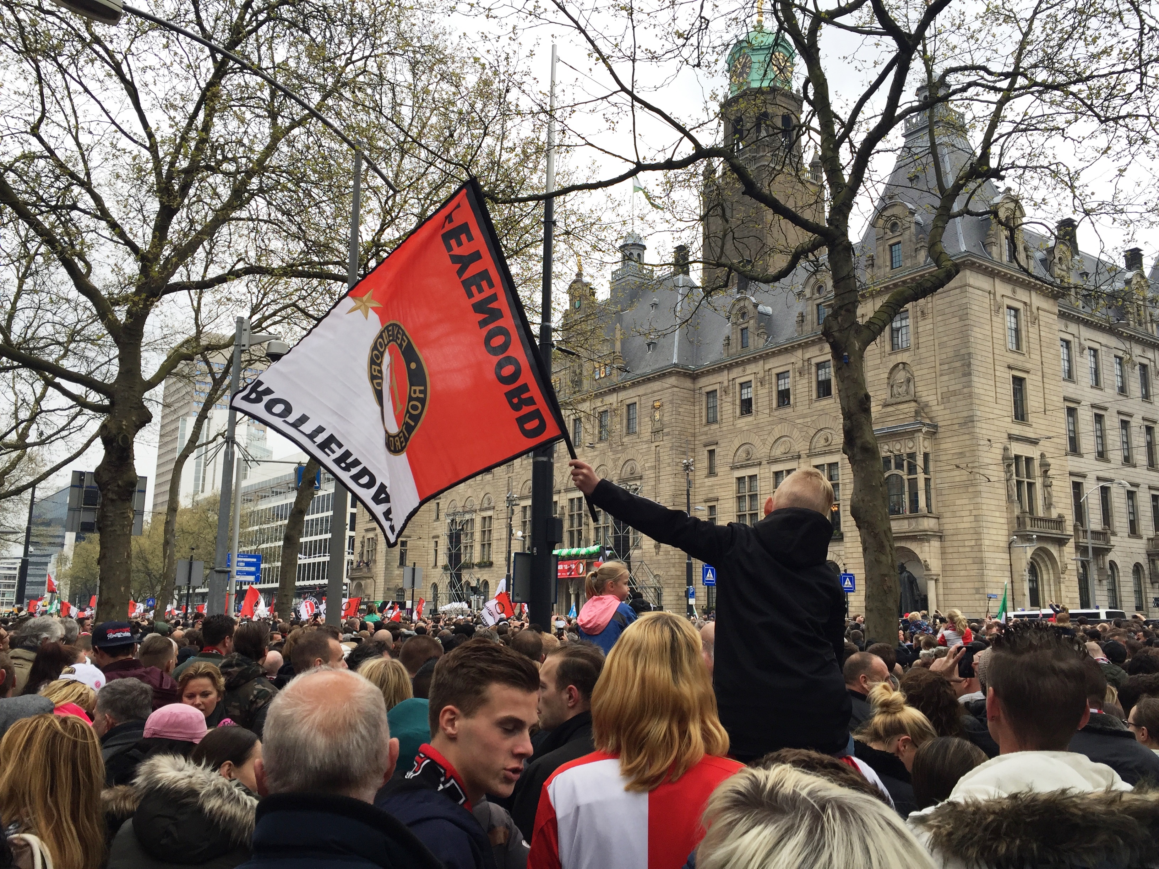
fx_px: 971
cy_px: 434
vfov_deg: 48.2
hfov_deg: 61.7
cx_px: 580
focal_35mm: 29
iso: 32
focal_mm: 4.15
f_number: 2.2
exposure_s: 1/573
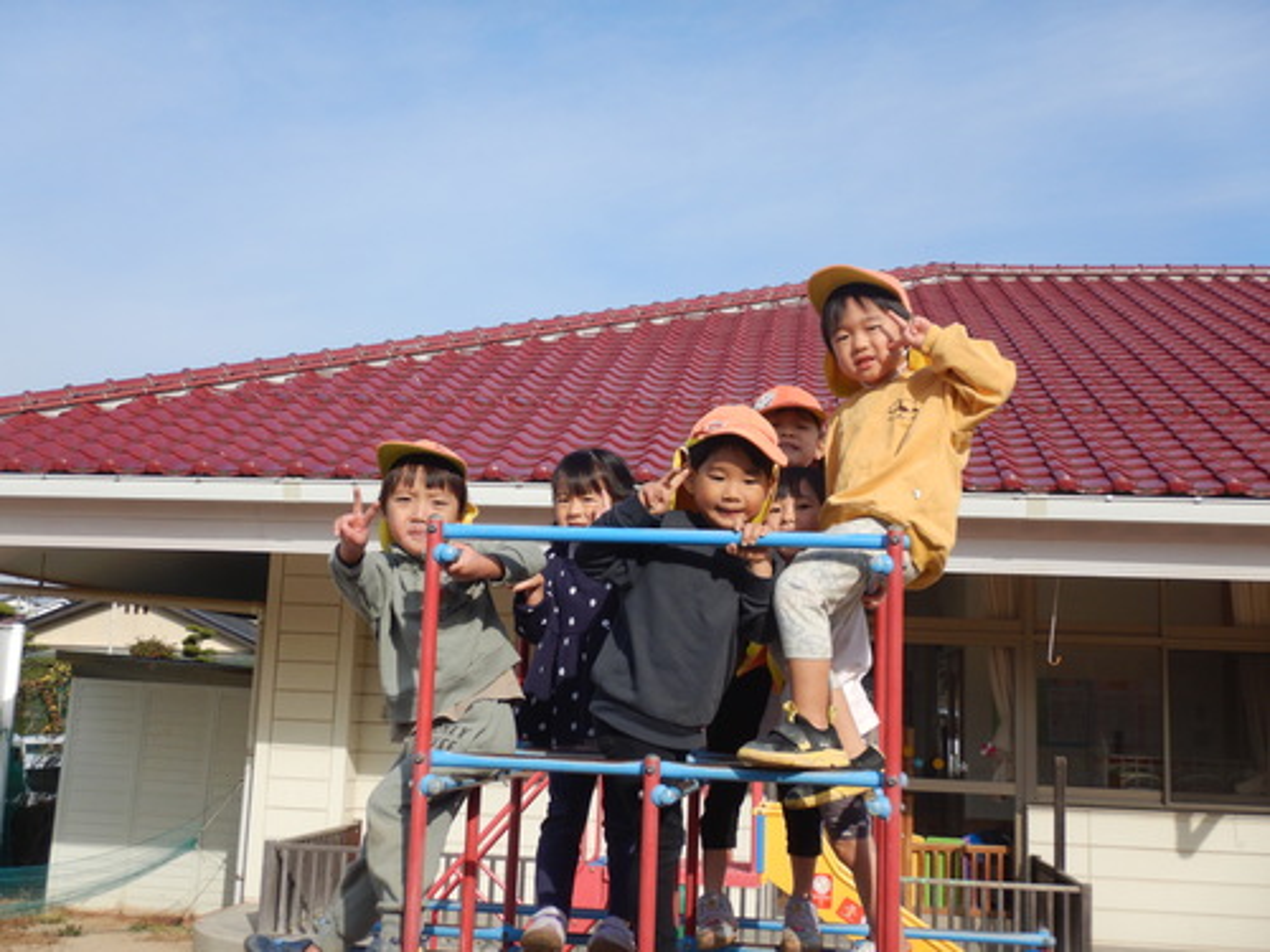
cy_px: 476
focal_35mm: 40
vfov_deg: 36.0
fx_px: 1468
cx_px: 635
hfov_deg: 46.8
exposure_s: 1/800
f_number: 4.2
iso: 125
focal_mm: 7.2
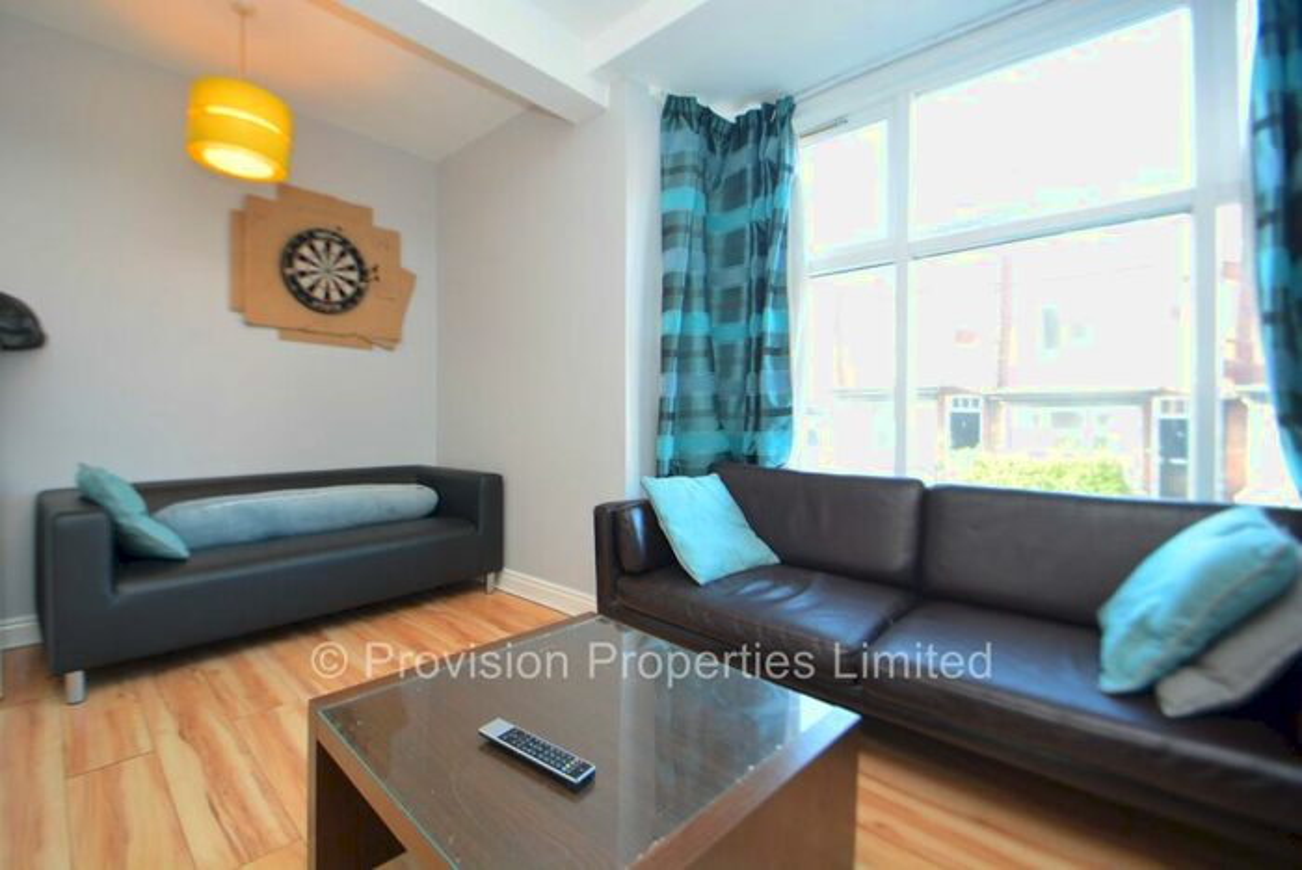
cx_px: 651
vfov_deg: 77.4
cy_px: 435
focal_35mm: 15
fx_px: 543
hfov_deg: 100.3
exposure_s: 1/60
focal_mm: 10
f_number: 4
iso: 560
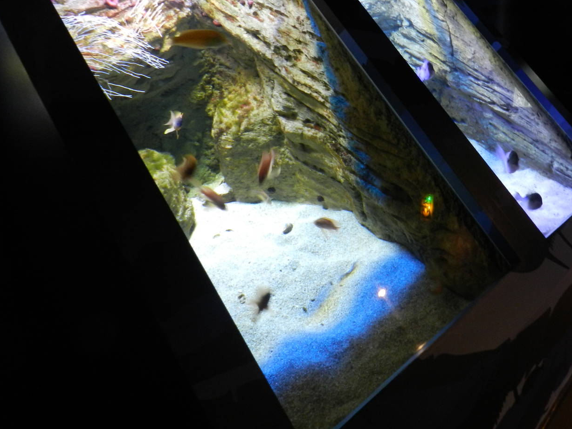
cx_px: 361
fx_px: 496
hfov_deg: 59.1
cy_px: 154
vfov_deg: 46.3
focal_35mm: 30
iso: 400
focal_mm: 4
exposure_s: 1/2.5
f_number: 3.4
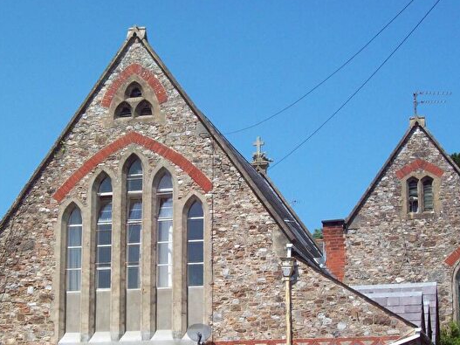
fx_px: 1236
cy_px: 211
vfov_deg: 15.9
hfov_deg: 21.1
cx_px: 199
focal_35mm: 93
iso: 80
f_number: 6.7
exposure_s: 1/326
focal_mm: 11.6
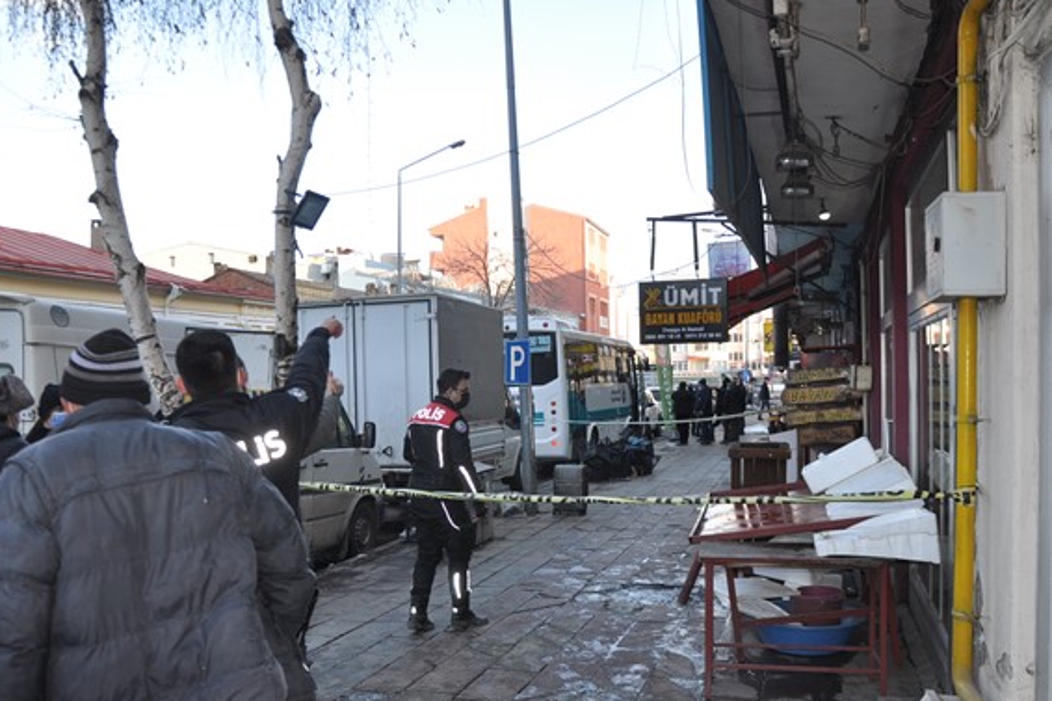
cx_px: 491
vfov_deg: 42.2
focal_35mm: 31
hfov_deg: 60.2
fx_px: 906
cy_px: 387
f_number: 4
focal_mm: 18
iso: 200
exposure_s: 1/200
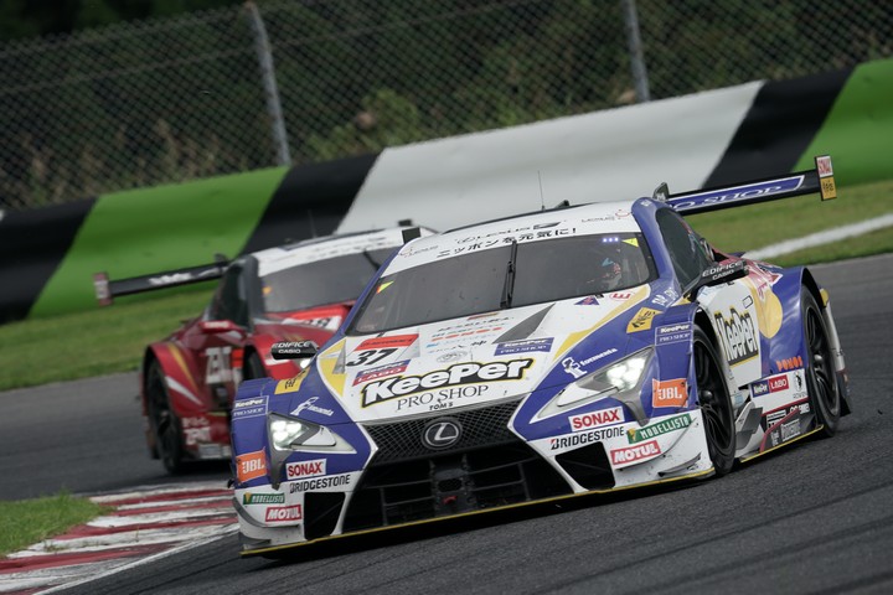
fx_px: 9921
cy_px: 298
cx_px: 446
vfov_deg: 3.4
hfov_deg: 5.2
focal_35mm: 400
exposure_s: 1/400
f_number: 9
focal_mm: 400
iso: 200
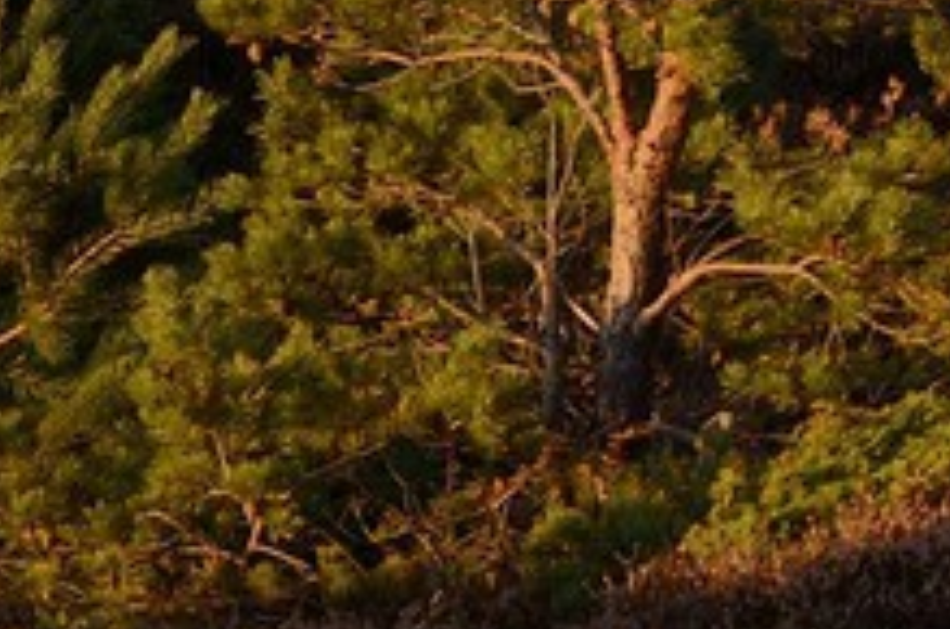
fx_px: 9637
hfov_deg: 5.4
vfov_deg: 3.6
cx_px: 2685
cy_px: -1215
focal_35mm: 366
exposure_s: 1/125
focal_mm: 50
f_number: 6.3
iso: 200
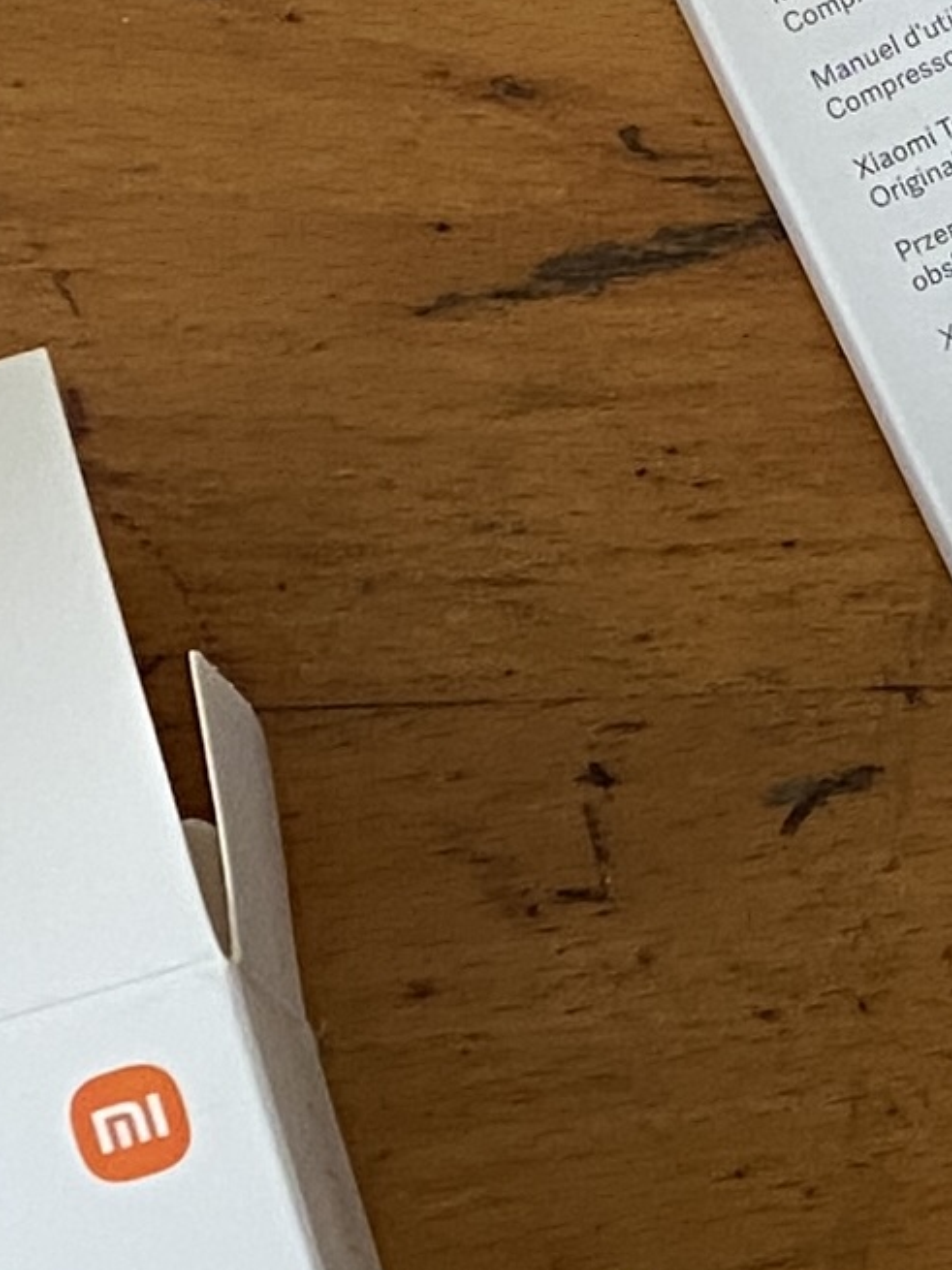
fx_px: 5062
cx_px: 926
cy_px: 1439
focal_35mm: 138
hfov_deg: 10.7
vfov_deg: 14.0
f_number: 1.8
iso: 125
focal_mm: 4.25
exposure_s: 1/89
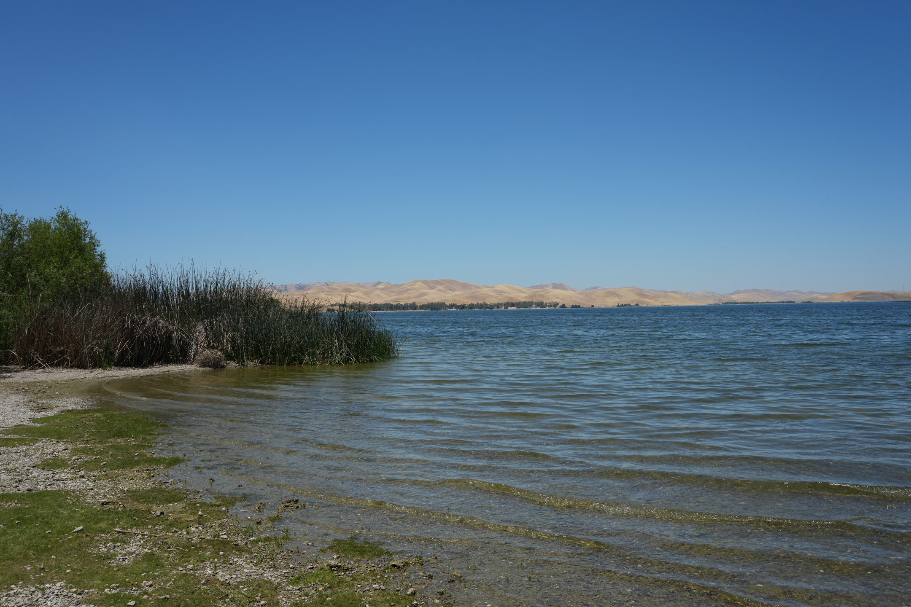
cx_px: 456
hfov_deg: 61.9
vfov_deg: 43.6
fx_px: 759
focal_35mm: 30
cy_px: 304
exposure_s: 1/125
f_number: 14
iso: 100
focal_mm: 30
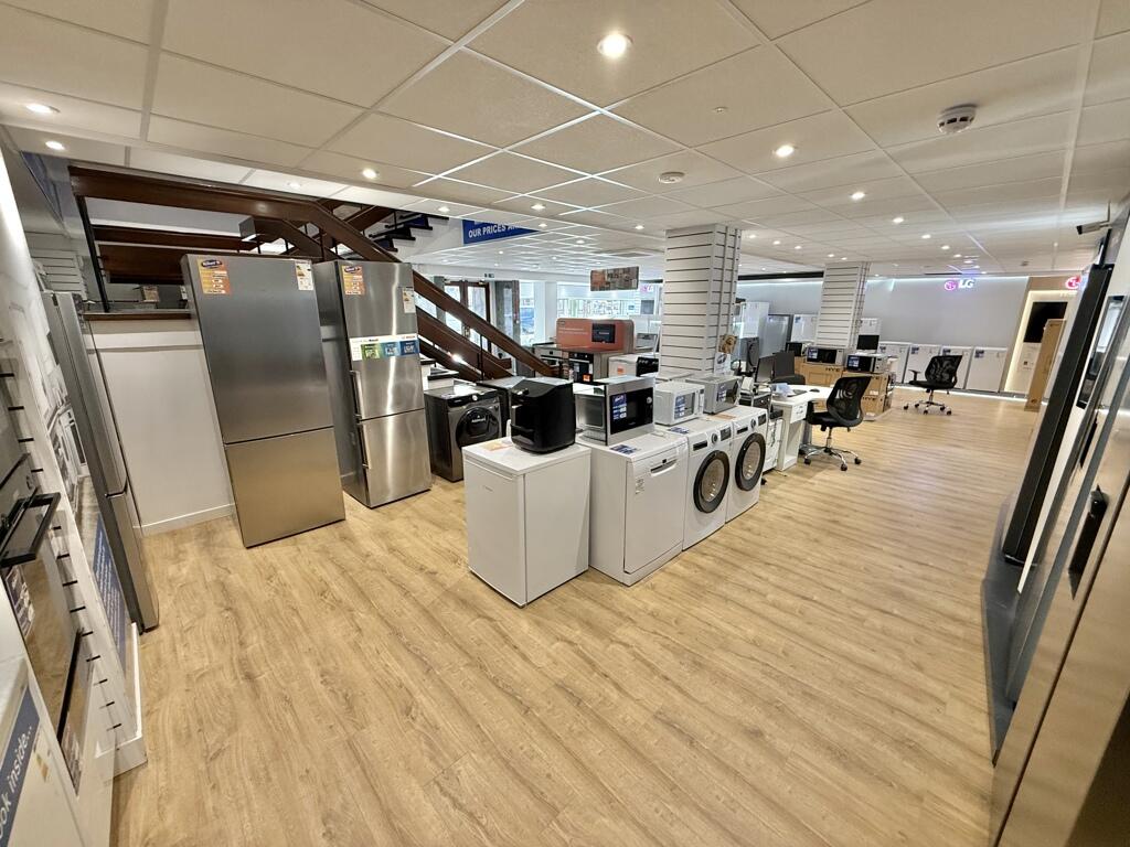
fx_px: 457
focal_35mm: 14
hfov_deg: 102.1
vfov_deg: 85.7
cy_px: 424
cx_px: 565
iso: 250
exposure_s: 1/100
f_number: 2.2
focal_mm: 2.22
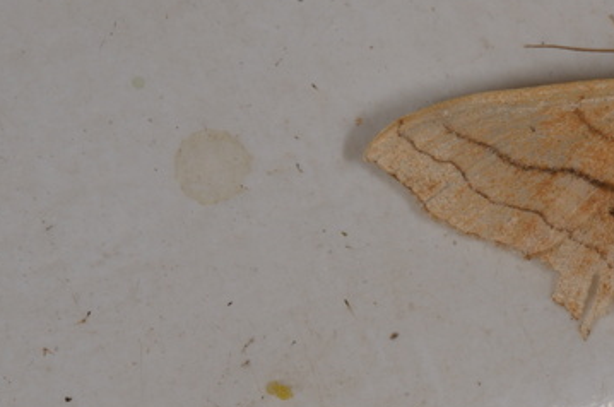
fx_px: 4786
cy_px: 152
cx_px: 640
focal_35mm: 281
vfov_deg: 4.9
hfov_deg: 7.3
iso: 100
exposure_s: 1/60
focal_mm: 85
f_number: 32
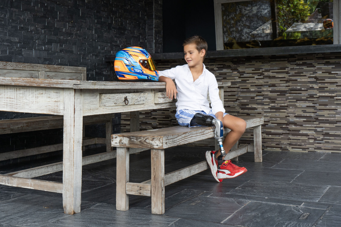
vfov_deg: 28.7
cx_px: 170
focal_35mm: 47
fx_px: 445
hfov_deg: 41.9
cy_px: 114
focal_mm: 47
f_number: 11
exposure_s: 1/80
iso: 1000
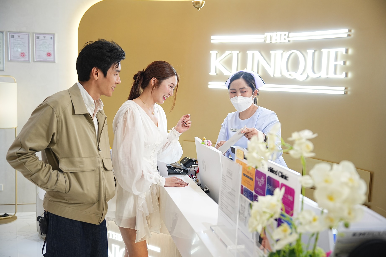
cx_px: 193
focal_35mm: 37
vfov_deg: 35.9
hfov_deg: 51.9
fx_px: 397
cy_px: 128
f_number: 2.8
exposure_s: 1/100
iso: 640
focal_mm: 37
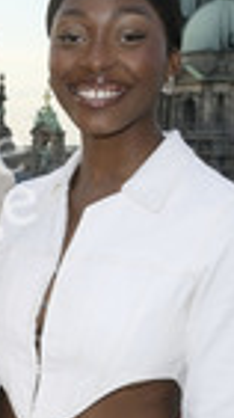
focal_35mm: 95
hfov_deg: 12.5
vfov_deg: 22.1
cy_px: 356
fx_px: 1051
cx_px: -30
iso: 500
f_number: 10
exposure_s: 1/250
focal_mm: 32
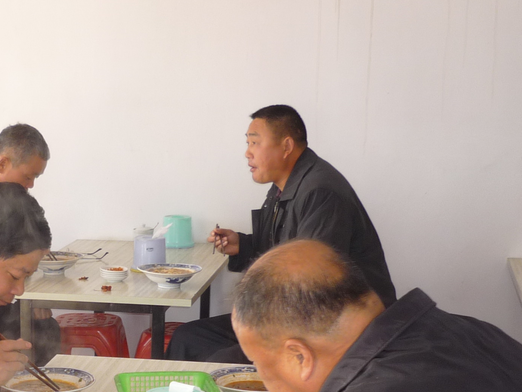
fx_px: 1176
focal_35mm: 78
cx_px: 51
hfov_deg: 24.3
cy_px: 371
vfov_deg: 18.5
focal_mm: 5.5
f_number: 2.8
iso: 100
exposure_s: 1/50
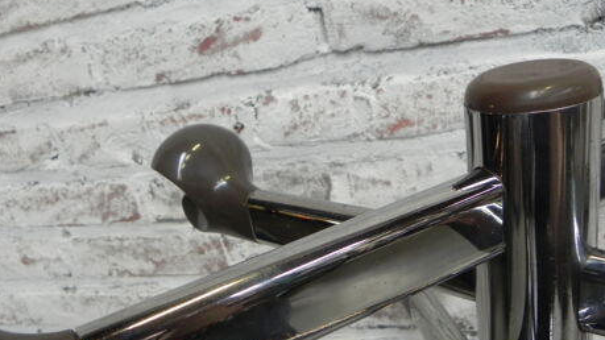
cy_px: 266
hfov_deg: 54.0
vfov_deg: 31.3
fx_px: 593
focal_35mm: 37
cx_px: 307
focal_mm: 4.6
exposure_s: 1/30
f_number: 2.8
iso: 344
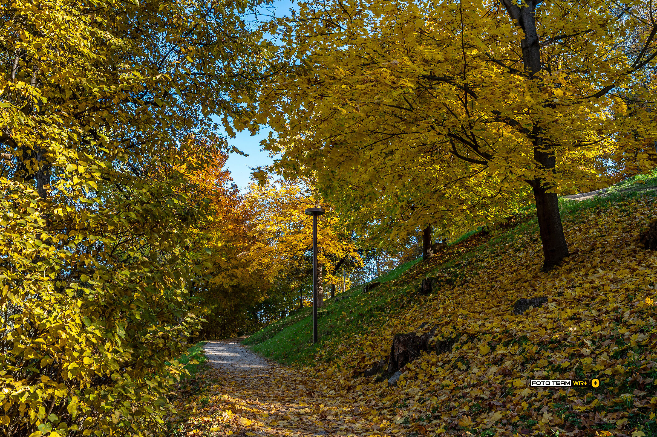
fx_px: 638
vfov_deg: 37.8
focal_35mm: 35
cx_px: 328
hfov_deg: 54.5
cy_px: 218
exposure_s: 1/40
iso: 110
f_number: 8
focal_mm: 35
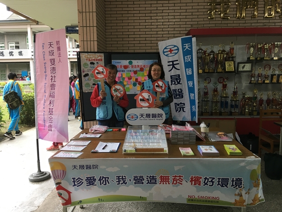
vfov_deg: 48.3
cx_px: 141
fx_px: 236
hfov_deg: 61.6
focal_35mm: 29
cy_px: 106
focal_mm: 4.15
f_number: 2.2
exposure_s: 1/30
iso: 40
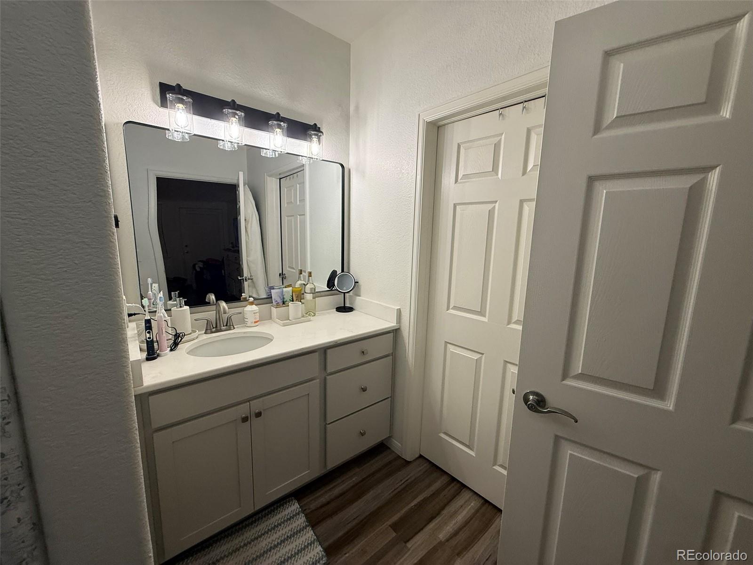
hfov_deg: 102.1
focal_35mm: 14
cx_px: 376
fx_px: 305
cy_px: 282
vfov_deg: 85.7
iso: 160
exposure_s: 1/120
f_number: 2.2
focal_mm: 2.22
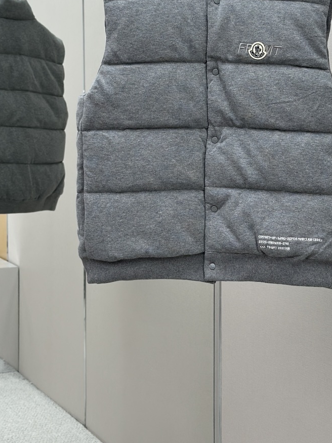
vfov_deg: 24.7
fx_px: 1010
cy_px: 177
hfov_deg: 18.6
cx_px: 215
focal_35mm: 79
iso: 80
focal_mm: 6.86
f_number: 1.78
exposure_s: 1/294
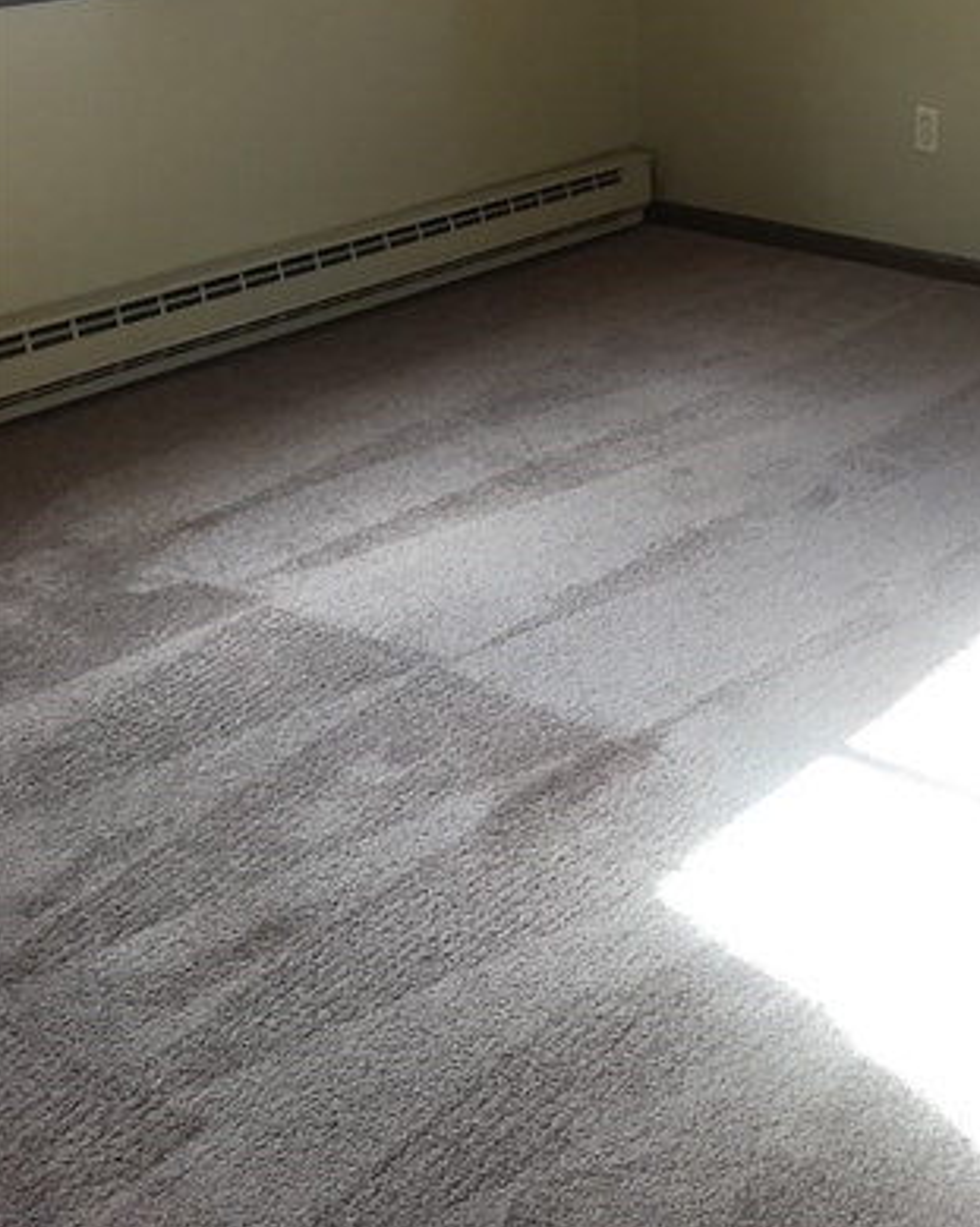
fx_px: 1959
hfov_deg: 27.0
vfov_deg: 32.6
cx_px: 895
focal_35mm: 54
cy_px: 66
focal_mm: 3.99
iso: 32
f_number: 1.8
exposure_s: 1/60
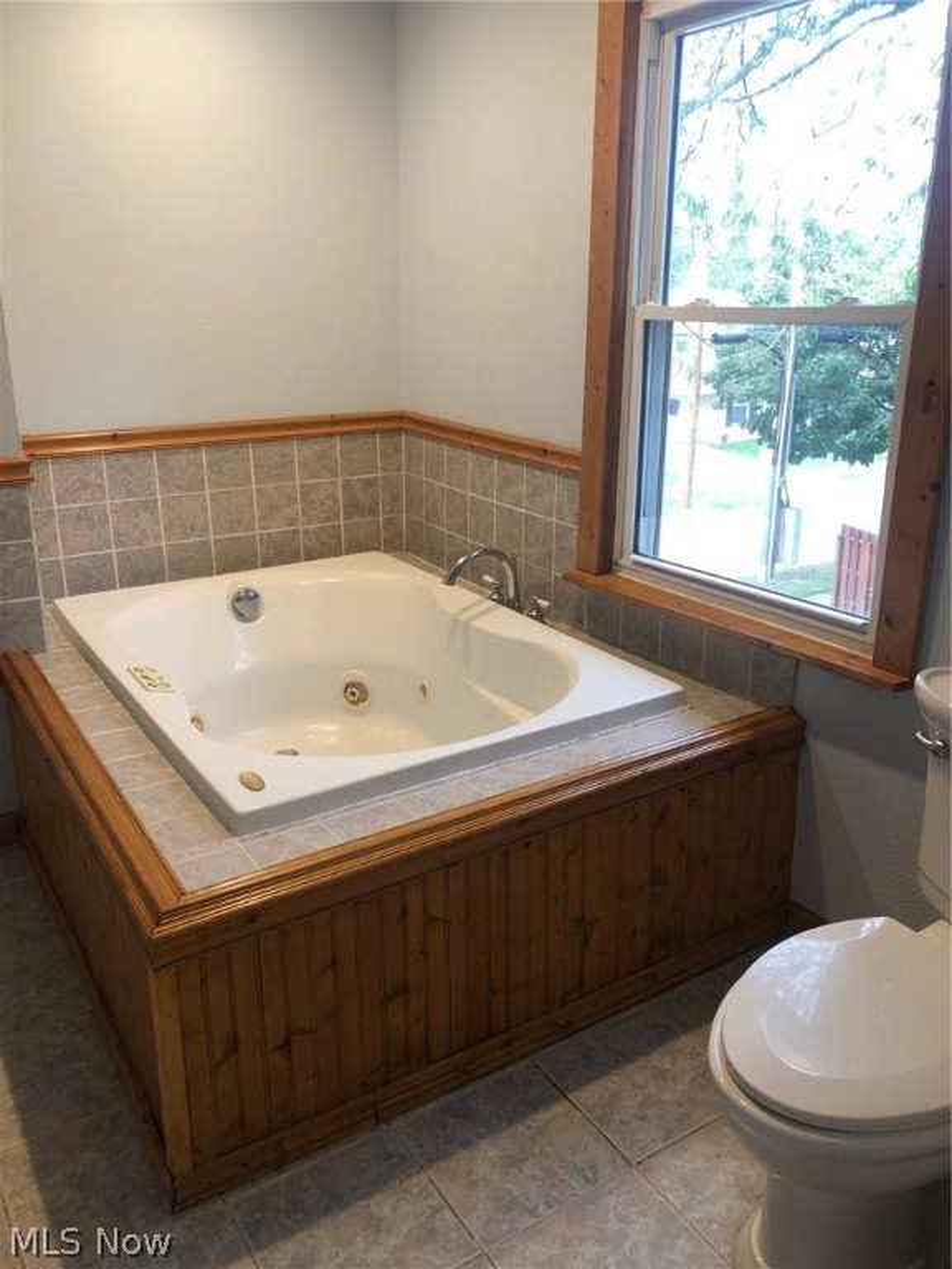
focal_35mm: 28
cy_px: 634
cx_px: 476
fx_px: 1027
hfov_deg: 49.7
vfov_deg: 63.4
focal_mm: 4
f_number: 1.8
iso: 32
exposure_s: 1/24
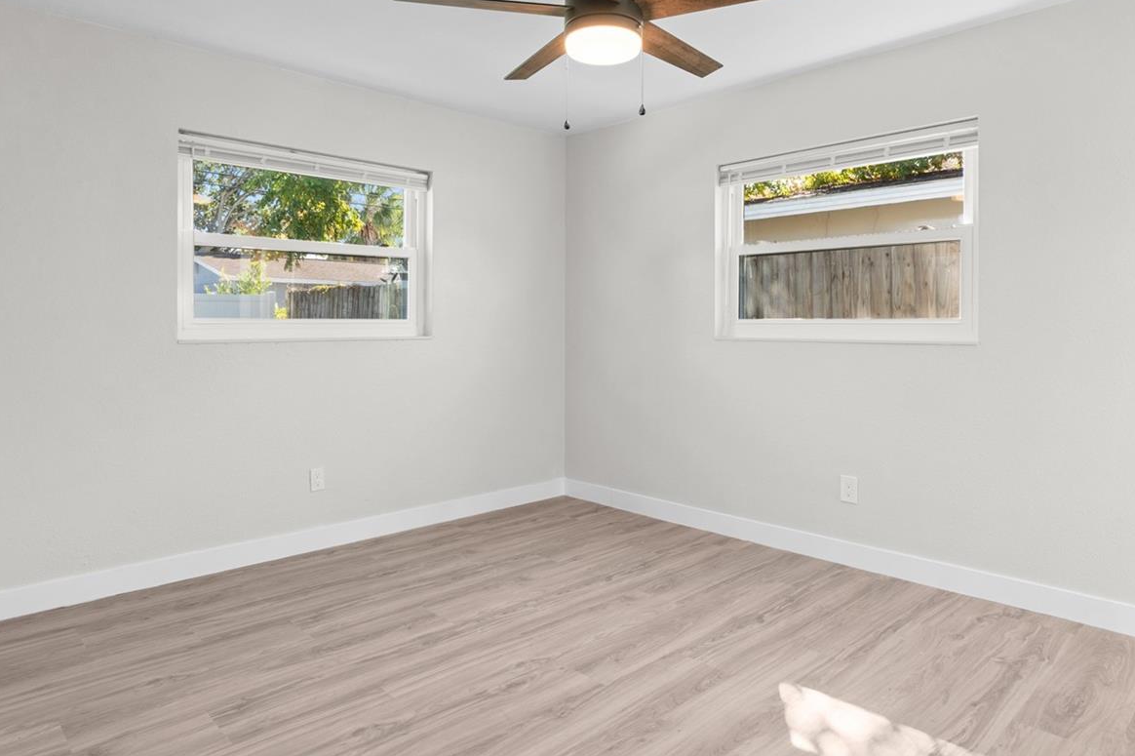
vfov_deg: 56.8
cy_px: 309
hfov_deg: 78.6
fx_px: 693
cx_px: 568
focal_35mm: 22
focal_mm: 16
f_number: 9
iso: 250
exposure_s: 1/2.5
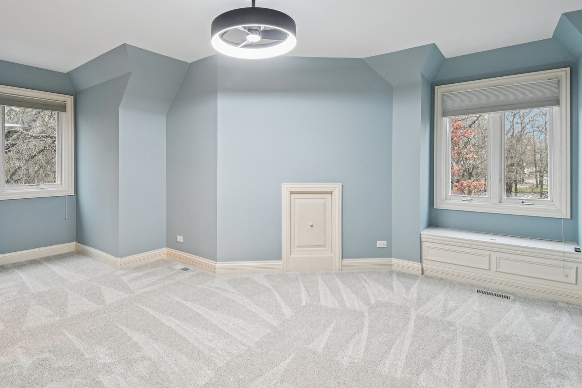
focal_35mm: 18
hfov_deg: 89.8
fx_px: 291
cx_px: 264
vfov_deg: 67.2
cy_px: 176
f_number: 8
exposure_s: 1/13
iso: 400
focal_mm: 10
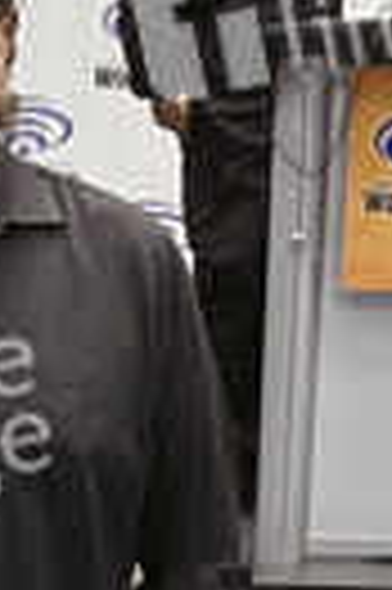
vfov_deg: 18.5
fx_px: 1728
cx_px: -50
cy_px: 671
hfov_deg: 12.7
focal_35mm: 106
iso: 6400
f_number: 5.6
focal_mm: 34.5
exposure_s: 1/60
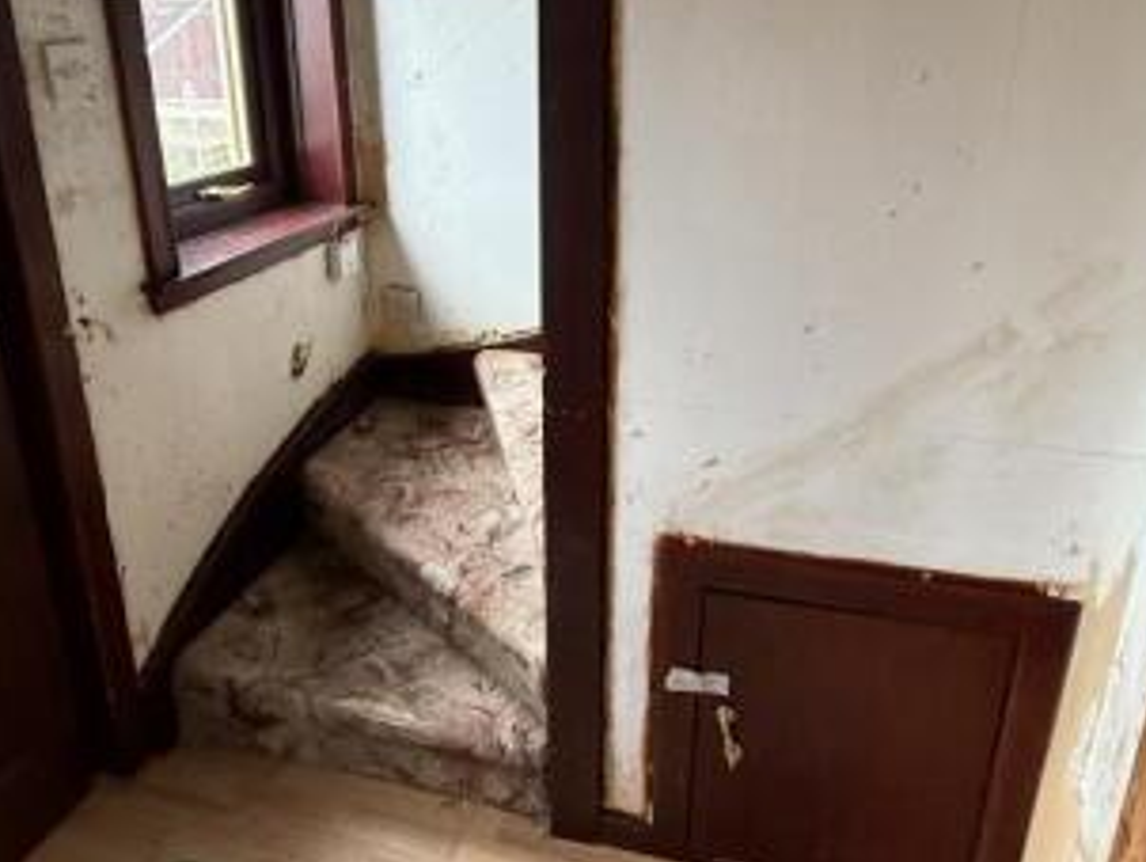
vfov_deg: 50.7
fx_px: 895
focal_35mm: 27
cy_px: 302
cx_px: 605
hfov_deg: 65.2
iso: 320
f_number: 2.2
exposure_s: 1/96
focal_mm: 2.22
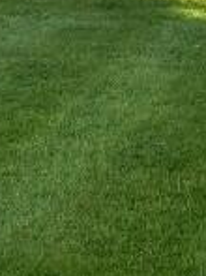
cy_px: -421
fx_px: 1438
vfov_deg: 9.5
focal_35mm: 181
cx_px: 511
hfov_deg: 7.6
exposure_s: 1/1279
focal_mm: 5.96
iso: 50
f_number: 1.6
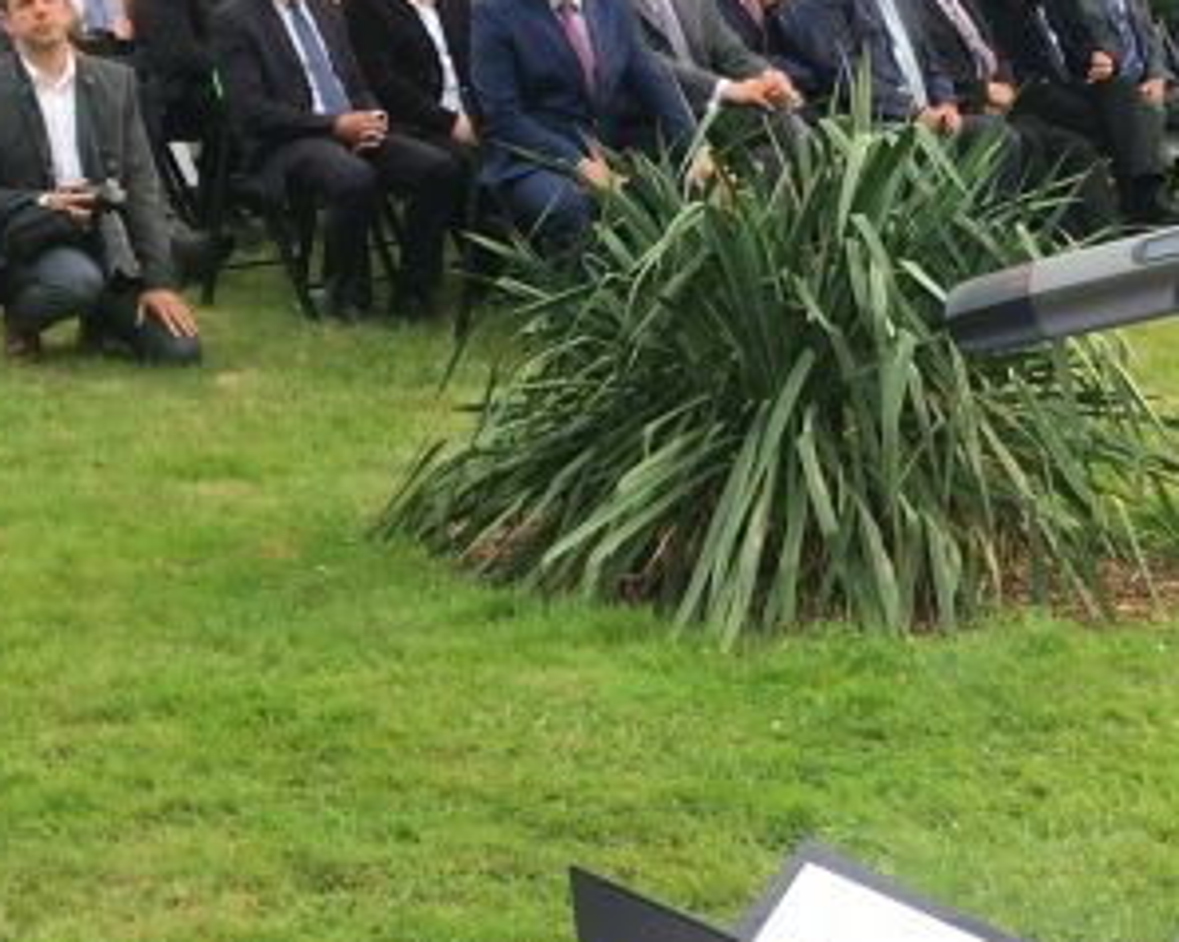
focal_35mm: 95
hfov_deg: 20.1
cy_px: 586
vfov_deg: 16.2
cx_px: 783
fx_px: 3313
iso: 25
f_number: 2.2
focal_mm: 4.15
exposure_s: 1/170
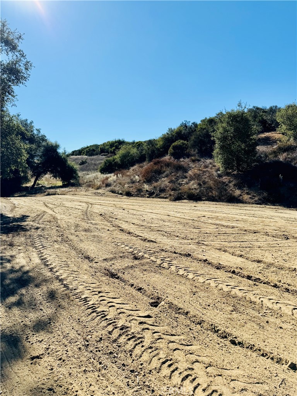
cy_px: 198
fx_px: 275
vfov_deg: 71.6
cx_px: 148
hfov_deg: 56.8
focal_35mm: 24
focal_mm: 6.76
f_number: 1.78
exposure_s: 1/6410
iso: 80
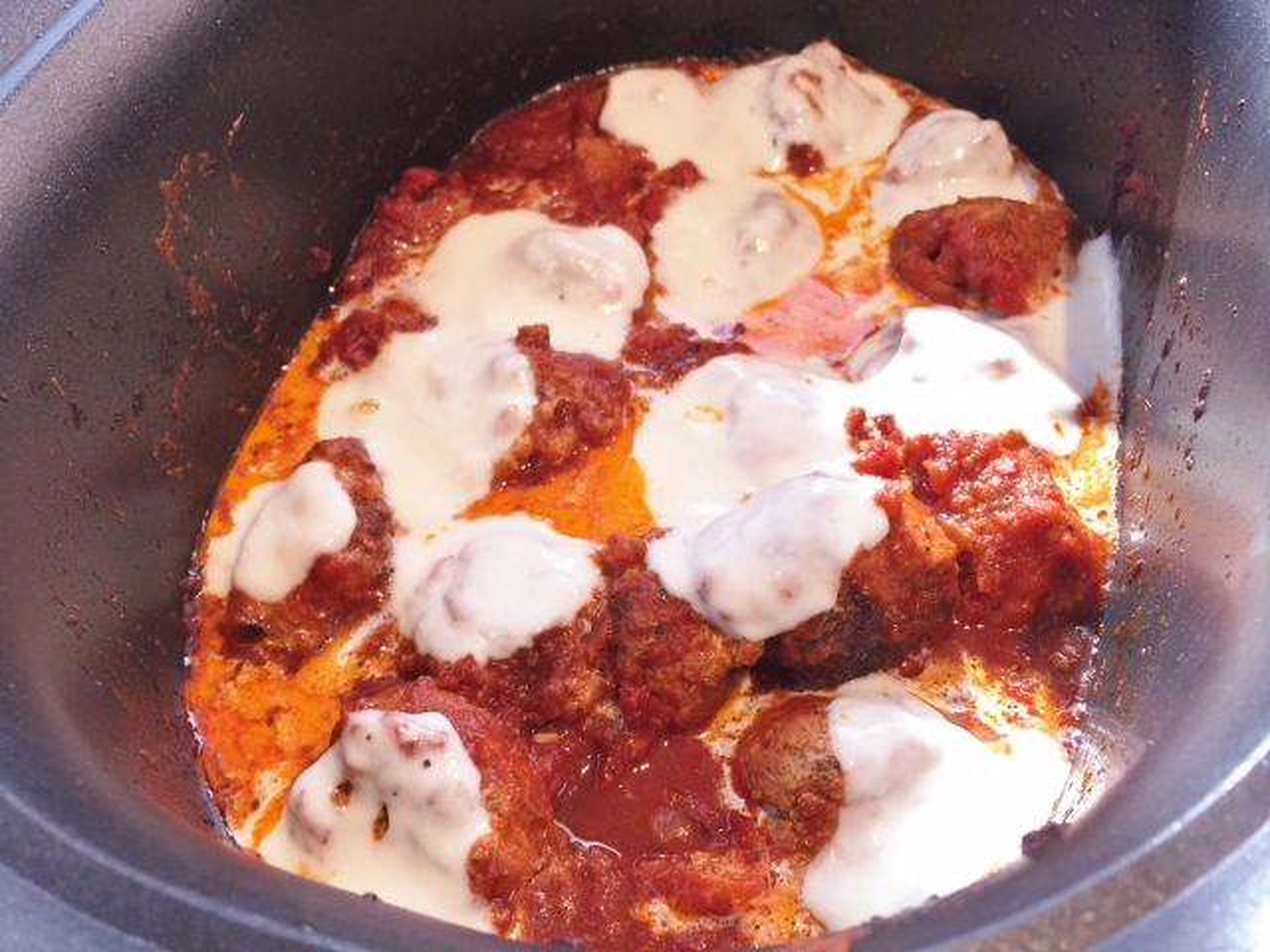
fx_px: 1064
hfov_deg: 61.7
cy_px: 476
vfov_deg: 48.2
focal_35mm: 29
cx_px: 635
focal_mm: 4.15
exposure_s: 1/30
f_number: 2.2
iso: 50
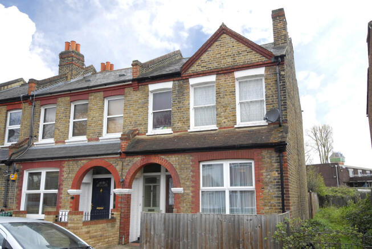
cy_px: 124
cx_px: 186
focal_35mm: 33
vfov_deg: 40.1
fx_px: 341
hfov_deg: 57.2
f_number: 7.1
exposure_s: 1/125
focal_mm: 22
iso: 400
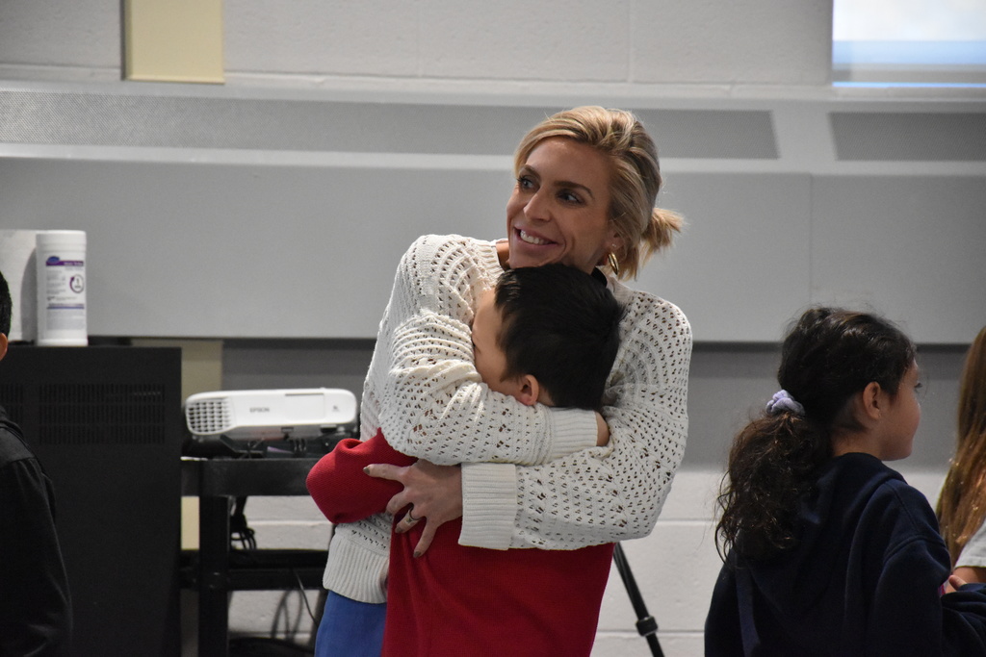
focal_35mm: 210
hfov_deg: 9.8
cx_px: 493
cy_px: 328
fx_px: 5752
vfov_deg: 6.5
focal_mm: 140
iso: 6400
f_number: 5.6
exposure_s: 1/320
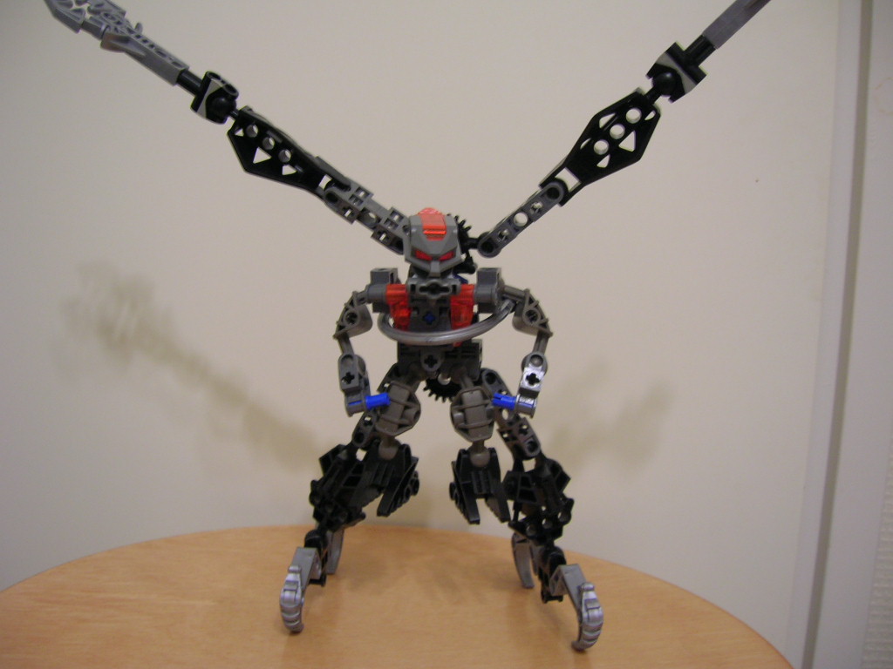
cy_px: 334
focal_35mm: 34
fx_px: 877
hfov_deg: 54.0
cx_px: 446
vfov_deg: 41.8
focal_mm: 5.7
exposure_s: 1/4.1
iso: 78
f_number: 2.9
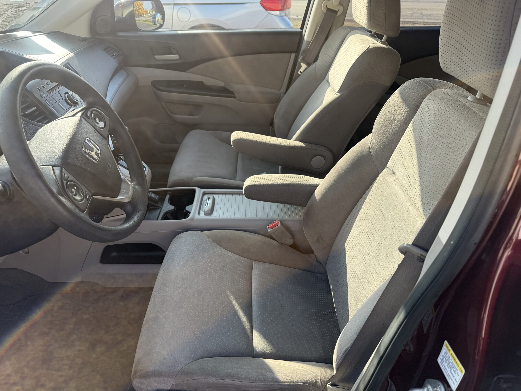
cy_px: 196
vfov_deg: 56.8
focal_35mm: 24
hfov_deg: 71.6
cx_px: 260
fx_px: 361
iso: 80
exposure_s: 1/617
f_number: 1.78
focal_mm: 6.76
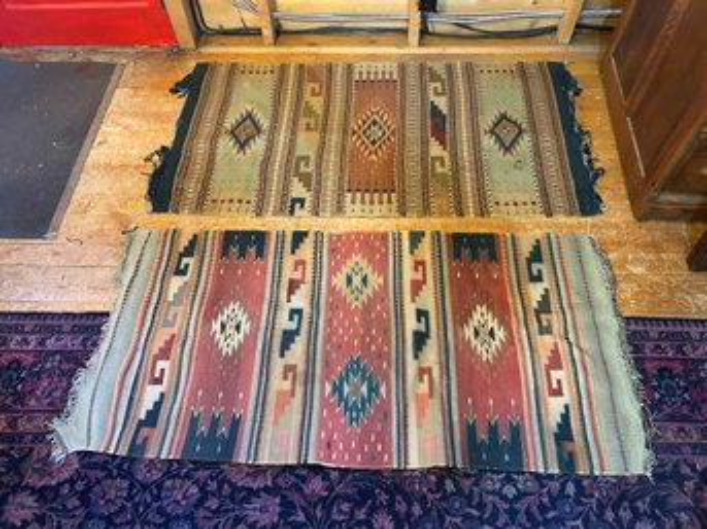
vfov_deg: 53.0
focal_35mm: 26
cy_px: 264
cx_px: 354
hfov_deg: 67.3
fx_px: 531
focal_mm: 5.7
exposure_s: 1/40
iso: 400
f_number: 1.5
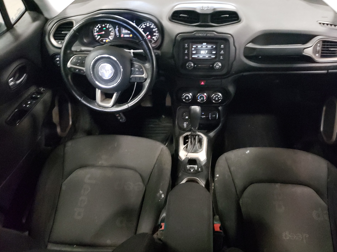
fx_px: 273
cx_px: 180
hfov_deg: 63.4
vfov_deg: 49.7
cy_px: 122
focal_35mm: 28
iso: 959
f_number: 1.5
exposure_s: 1/24
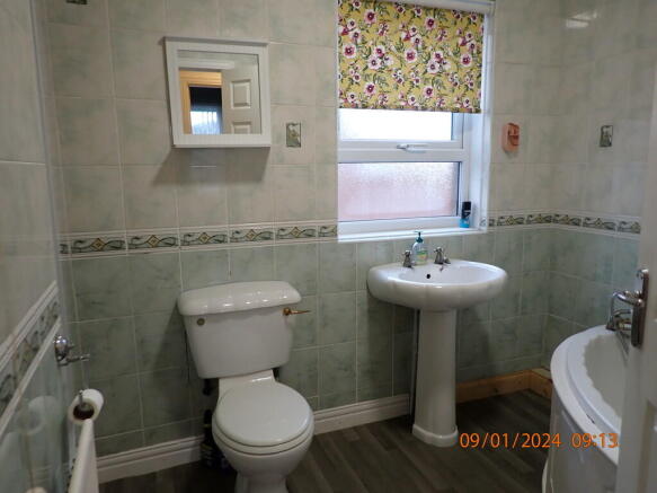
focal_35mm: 25
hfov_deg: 69.4
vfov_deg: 54.9
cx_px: 328
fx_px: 474
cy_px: 246
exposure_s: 1/40
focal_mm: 4.5
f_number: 2
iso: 200
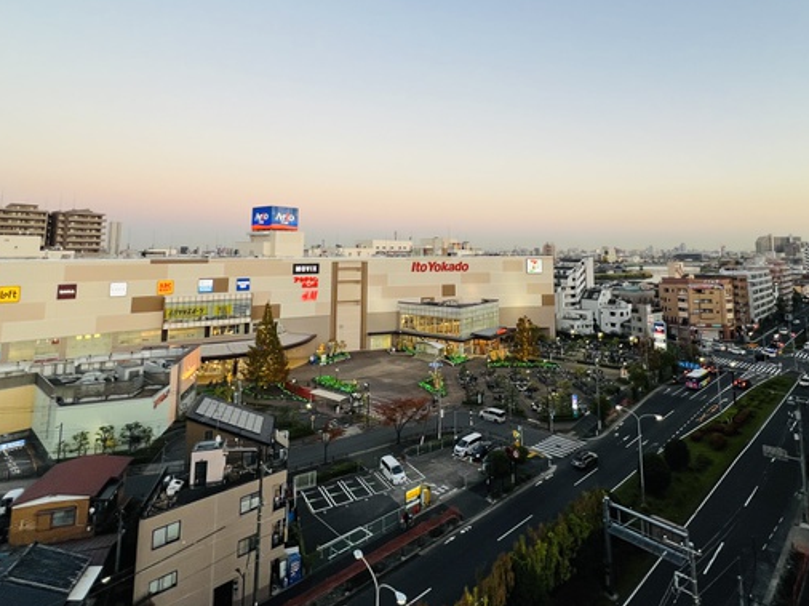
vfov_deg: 69.5
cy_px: 201
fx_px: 420
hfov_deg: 87.6
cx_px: 440
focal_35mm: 18
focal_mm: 1.57
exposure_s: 1/100
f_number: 1.8
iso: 64
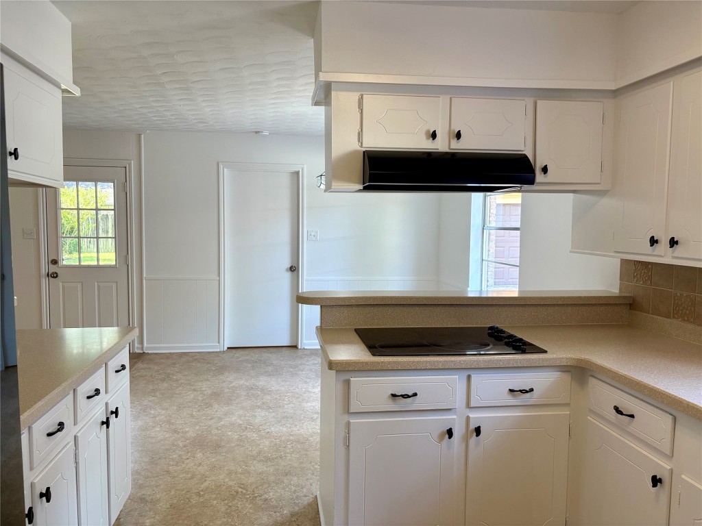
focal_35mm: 26
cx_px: 351
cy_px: 263
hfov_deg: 67.3
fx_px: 527
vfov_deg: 53.1
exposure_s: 1/120
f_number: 1.6
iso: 100
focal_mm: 5.96
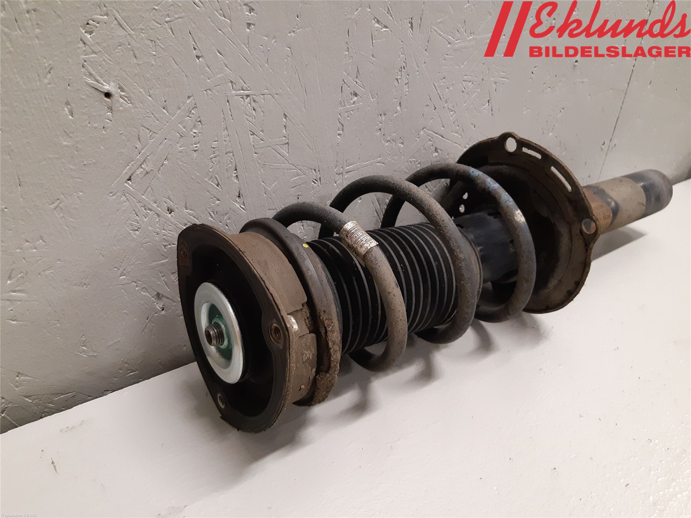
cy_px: 259
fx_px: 519
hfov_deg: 67.3
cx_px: 346
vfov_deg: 53.1
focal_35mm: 26
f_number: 1.7
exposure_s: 1/50
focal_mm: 3.93
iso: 250
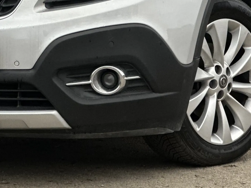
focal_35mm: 230
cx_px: 92
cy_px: -30
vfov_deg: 6.4
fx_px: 1667
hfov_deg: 8.6
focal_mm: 9
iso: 50
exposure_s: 1/121
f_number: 2.8
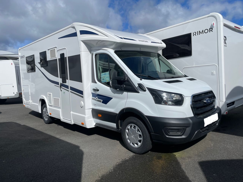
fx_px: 183
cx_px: 122
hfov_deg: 67.3
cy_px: 91
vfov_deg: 53.1
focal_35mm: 26
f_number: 1.6
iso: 32
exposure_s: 1/8403
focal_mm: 4.2
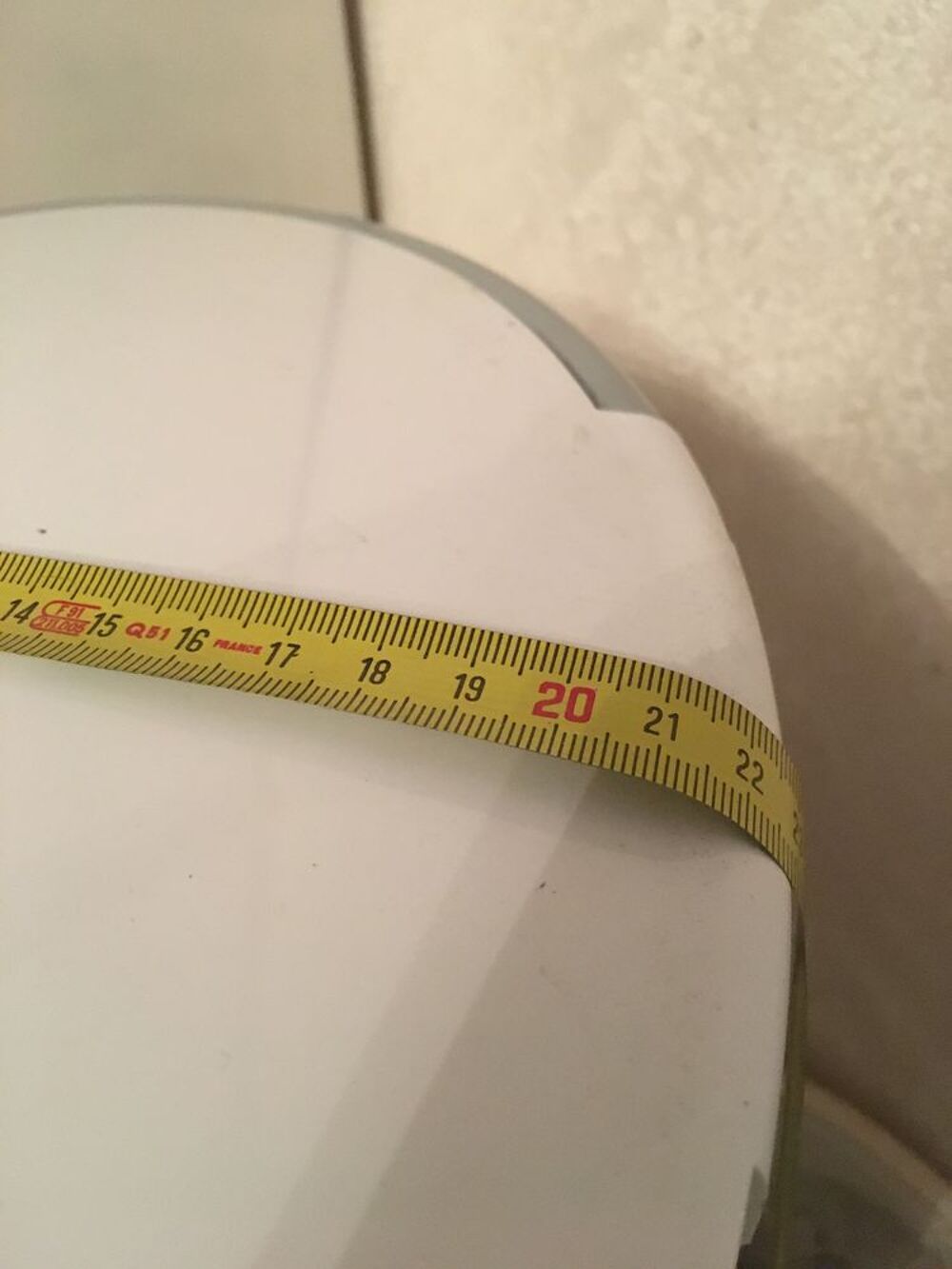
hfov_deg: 48.2
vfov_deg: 61.7
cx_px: 476
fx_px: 1063
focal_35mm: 29
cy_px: 634
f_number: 2.2
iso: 400
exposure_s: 1/17
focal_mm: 4.15
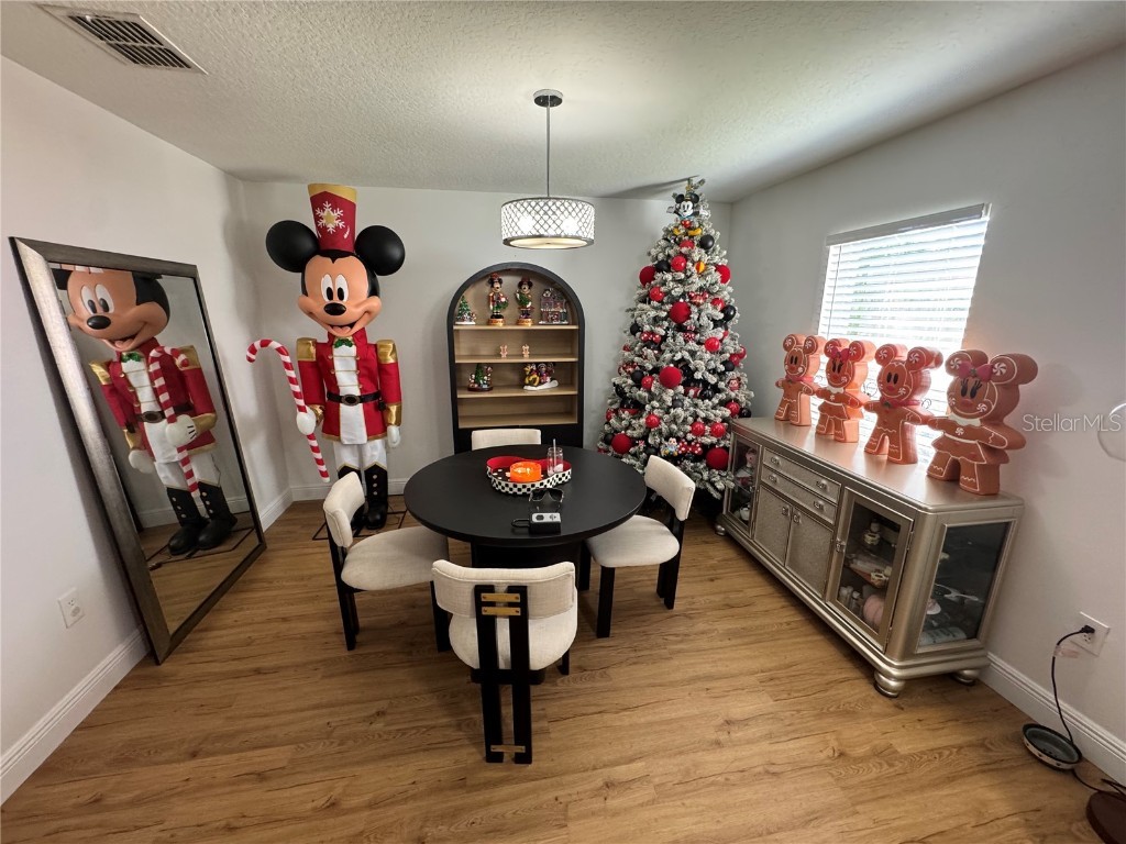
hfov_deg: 102.1
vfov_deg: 85.7
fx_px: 455
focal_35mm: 14
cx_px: 563
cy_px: 422
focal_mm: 2.22
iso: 250
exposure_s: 1/60
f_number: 2.2
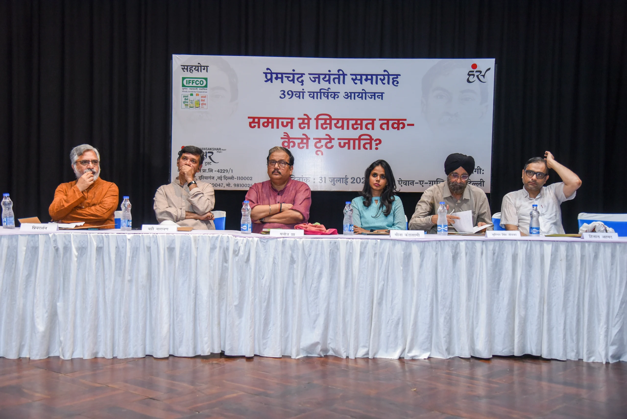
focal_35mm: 44
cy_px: 210
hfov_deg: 44.5
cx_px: 314
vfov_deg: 30.5
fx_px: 767
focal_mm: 44
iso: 2000
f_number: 4
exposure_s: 1/160
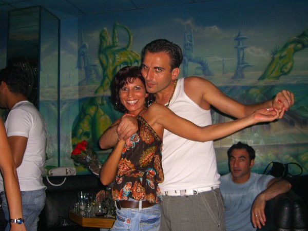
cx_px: 154
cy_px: 116
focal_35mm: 38
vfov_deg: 37.7
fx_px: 338
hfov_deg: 49.0
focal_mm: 7.9
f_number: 2.8
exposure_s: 1/60
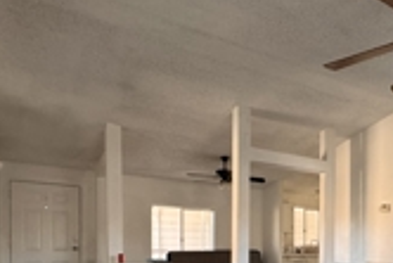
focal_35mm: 35
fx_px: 382
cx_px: 315
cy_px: 258
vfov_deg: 34.7
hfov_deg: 51.0
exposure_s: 1/60
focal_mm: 2.22
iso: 320
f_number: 2.2
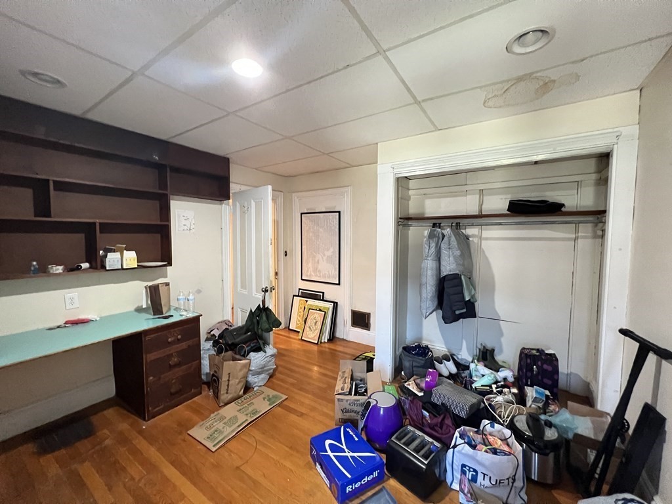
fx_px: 252
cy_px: 252
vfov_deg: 89.9
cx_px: 336
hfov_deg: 106.2
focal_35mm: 13
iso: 1000
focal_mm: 1.57
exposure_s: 1/60
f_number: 1.8
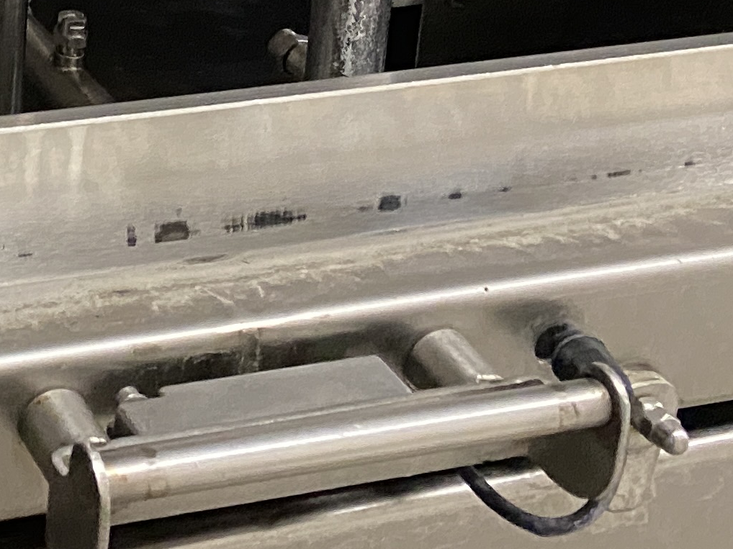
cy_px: -488
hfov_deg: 17.4
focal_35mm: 103
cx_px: -324
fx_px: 2181
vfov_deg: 12.8
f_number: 1.8
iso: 500
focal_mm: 4.25
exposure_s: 1/25
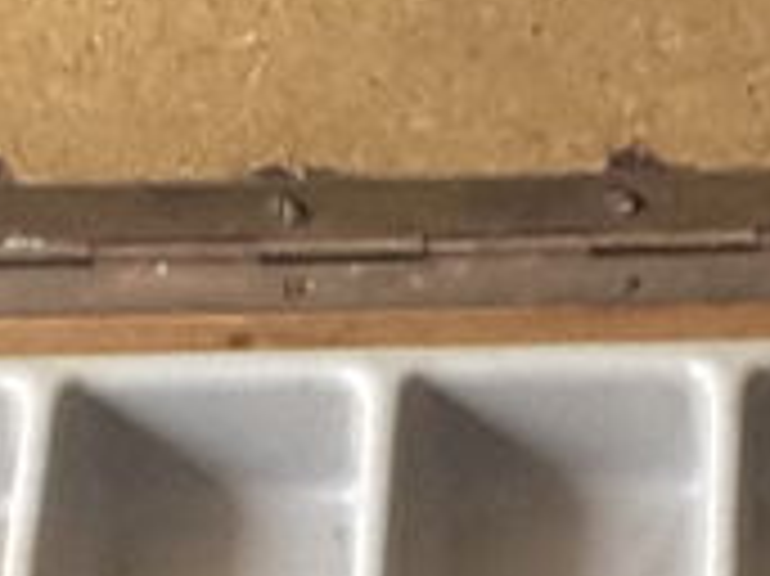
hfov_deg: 10.8
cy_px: 1112
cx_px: 765
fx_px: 4023
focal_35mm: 181
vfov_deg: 7.9
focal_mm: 2.9
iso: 64
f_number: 1.9
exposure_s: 1/100
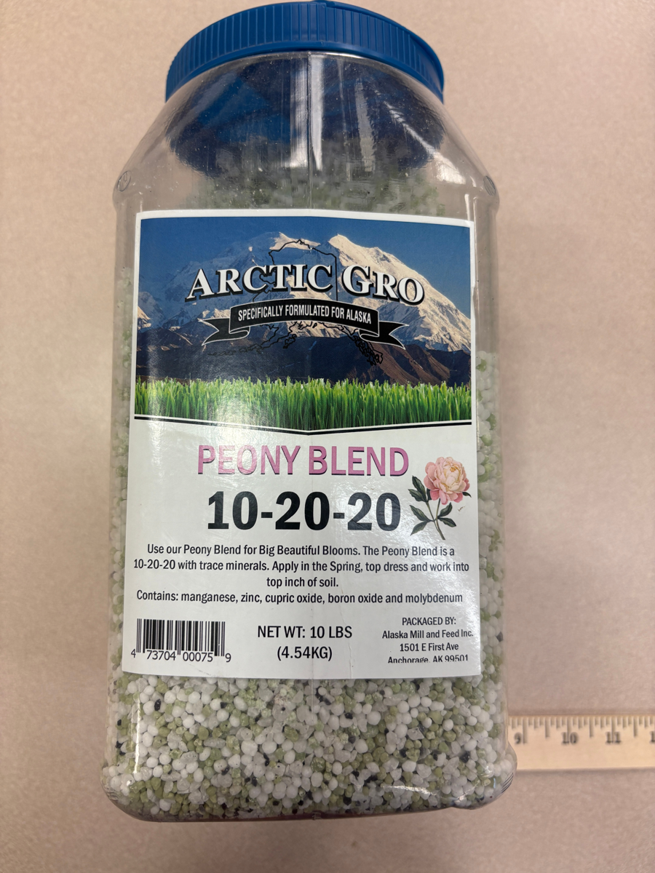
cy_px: 436
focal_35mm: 26
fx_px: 656
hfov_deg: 53.1
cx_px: 328
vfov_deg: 67.3
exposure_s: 1/120
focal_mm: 5.96
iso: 50
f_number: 1.6
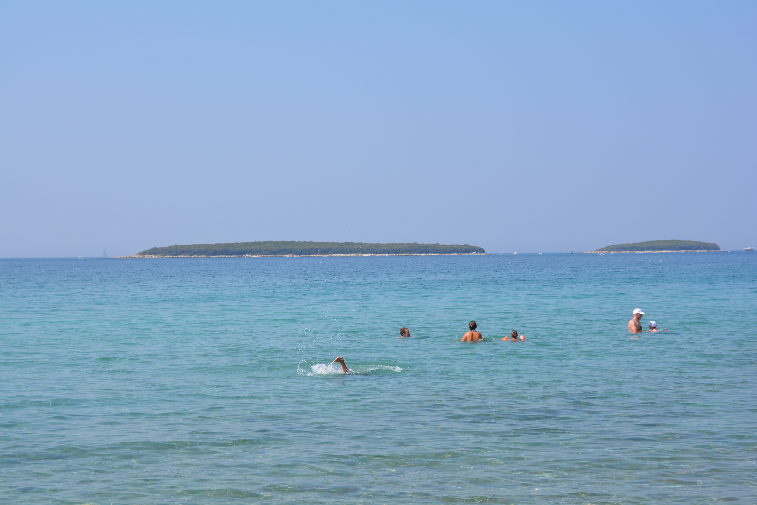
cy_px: 252
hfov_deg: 26.0
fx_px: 1640
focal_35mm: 78
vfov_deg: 17.5
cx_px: 378
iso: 100
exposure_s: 1/250
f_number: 8
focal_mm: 52
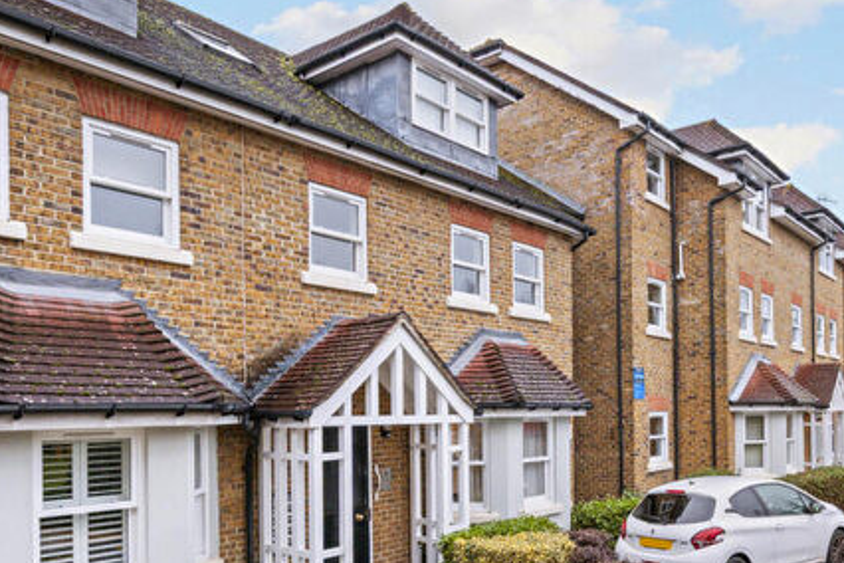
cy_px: 353
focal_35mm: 23
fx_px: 539
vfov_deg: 54.5
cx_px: 529
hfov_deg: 74.7
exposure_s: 1/60
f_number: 8
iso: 400
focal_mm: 14
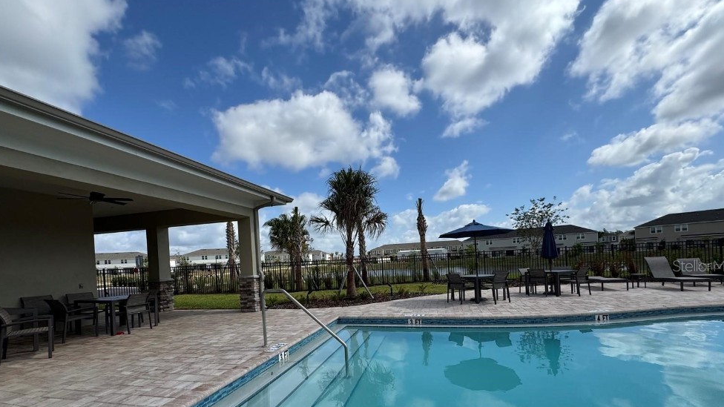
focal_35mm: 16
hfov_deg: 99.4
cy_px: 265
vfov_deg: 65.6
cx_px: 363
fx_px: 307
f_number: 2.2
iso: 50
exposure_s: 1/2674
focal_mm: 2.22
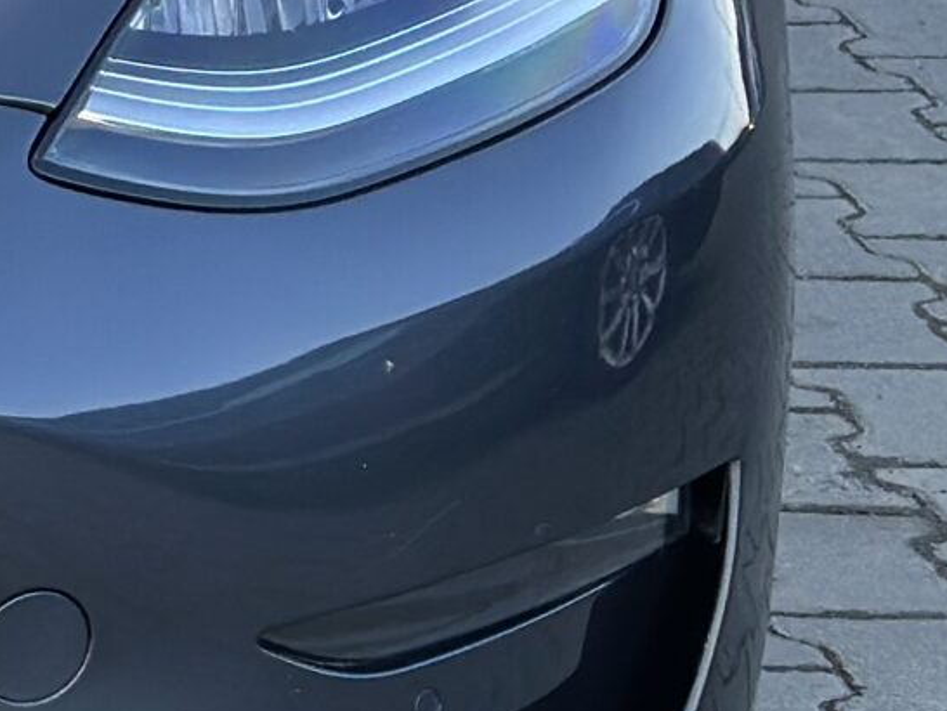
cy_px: -111
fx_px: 6158
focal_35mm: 225
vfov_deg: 6.6
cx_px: -1089
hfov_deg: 8.3
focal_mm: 6.86
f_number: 1.78
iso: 80
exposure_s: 1/506
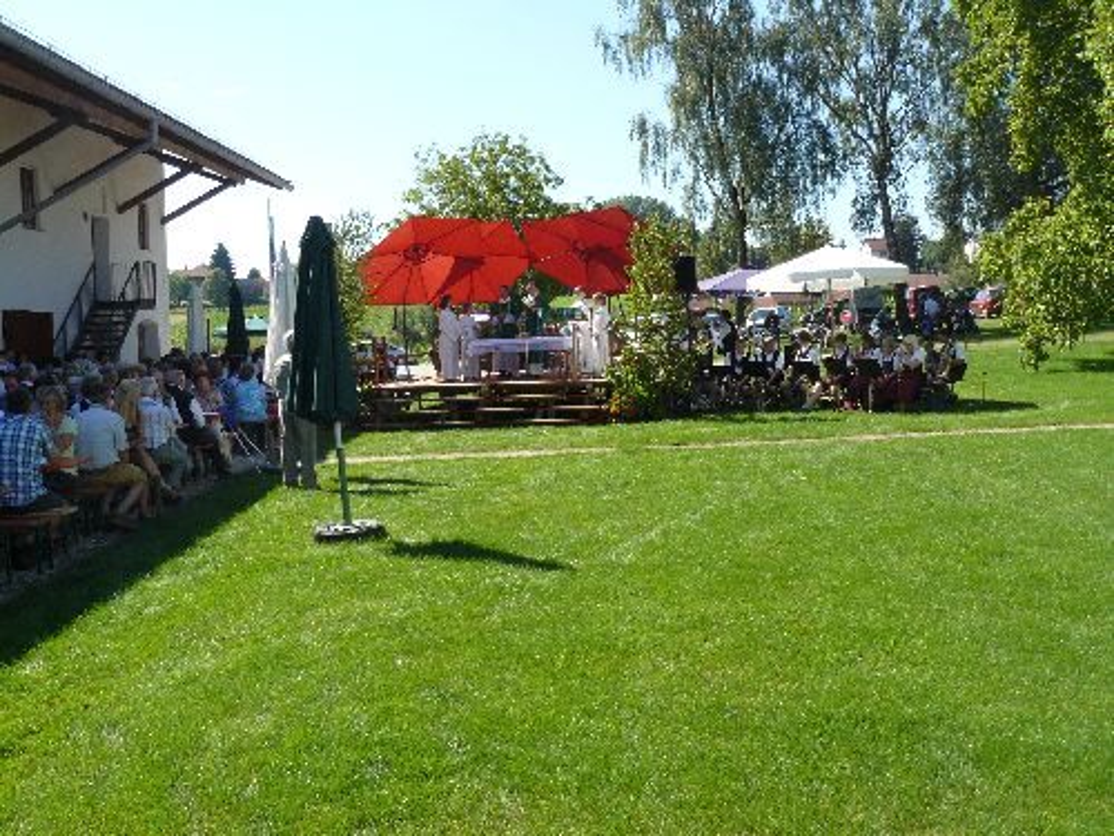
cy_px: 418
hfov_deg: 51.4
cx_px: 557
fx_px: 1159
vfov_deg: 39.7
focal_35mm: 36
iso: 100
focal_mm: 6
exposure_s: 1/200
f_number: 5.6
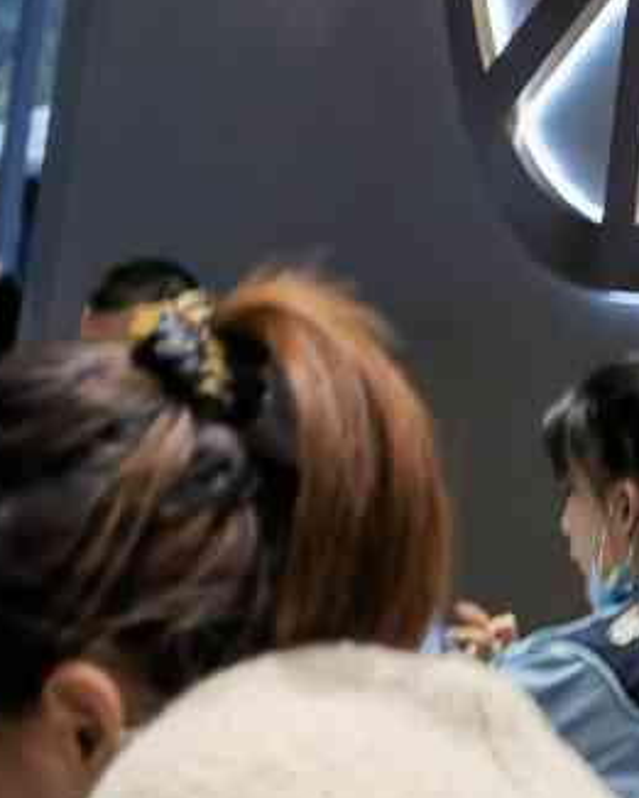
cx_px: 624
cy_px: -84
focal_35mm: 151
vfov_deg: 12.5
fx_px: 3568
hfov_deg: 10.2
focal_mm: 6.67
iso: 80
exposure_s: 1/99
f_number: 4
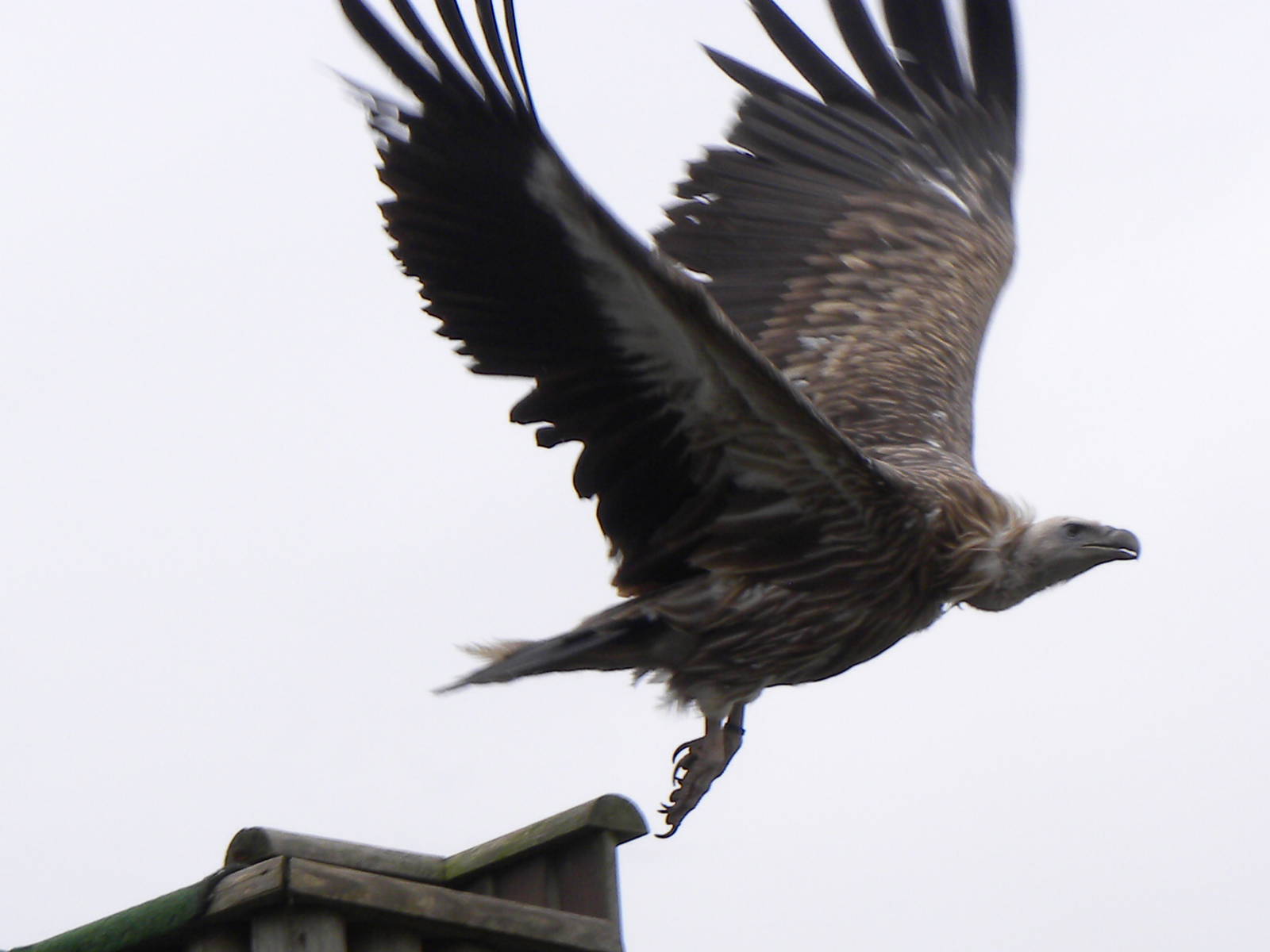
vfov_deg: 12.7
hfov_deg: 16.8
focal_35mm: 117
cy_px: 476
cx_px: 635
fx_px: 4293
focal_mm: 20.8
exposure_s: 1/271
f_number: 4.5
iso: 64
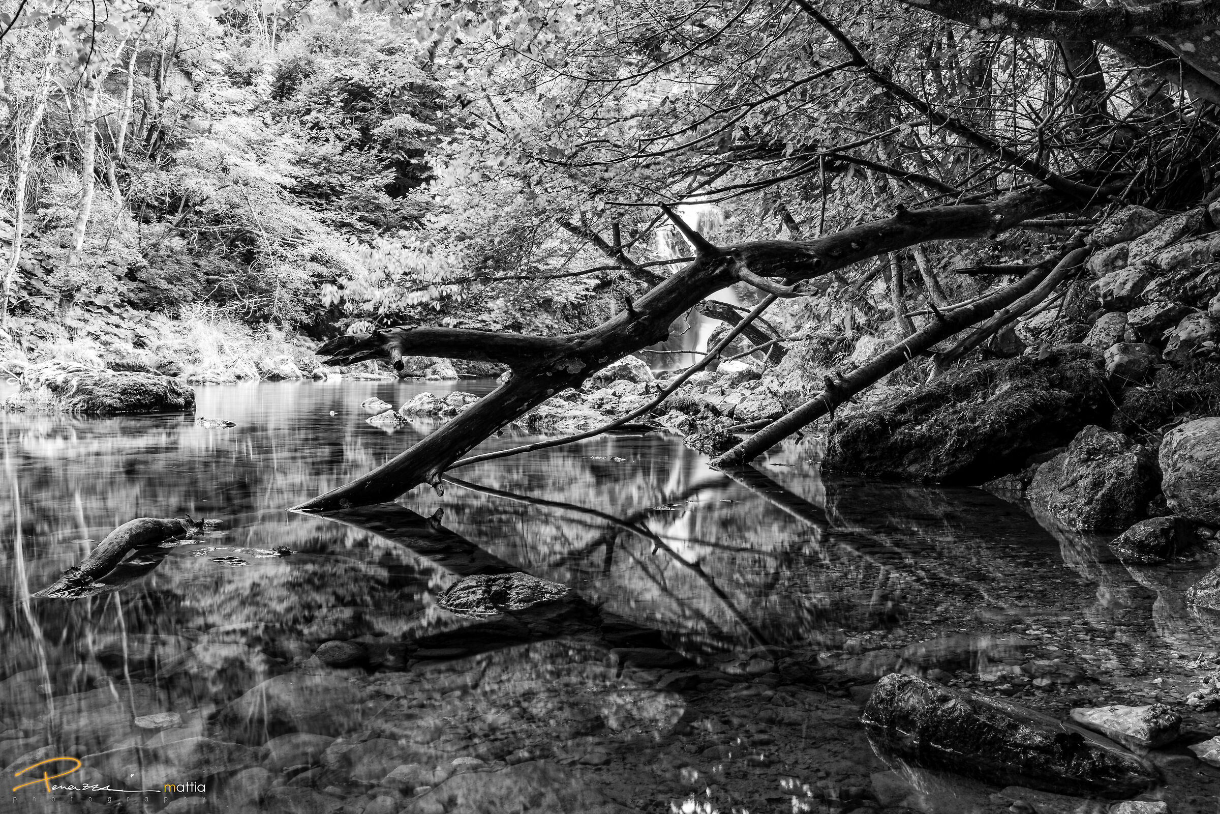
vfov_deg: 43.6
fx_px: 1017
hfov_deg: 61.9
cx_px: 610
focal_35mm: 30
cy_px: 407
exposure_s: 5
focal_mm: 20
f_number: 18
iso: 50
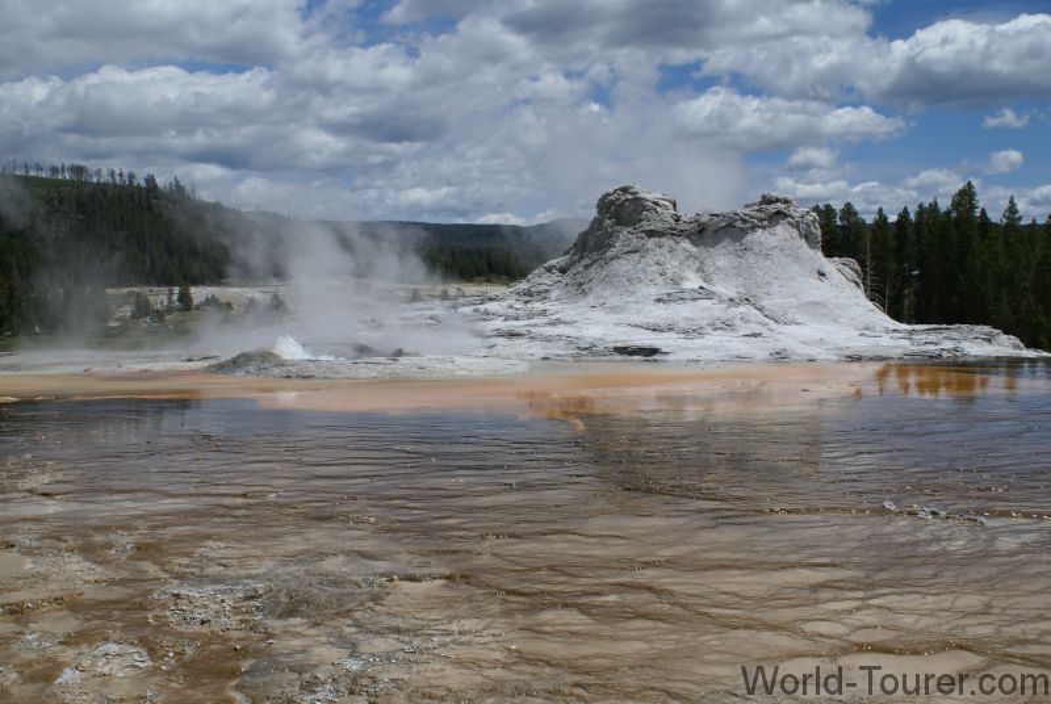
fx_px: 1228
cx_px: 526
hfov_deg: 46.3
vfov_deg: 32.0
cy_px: 352
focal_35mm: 42
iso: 100
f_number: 9
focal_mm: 28
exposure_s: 1/250
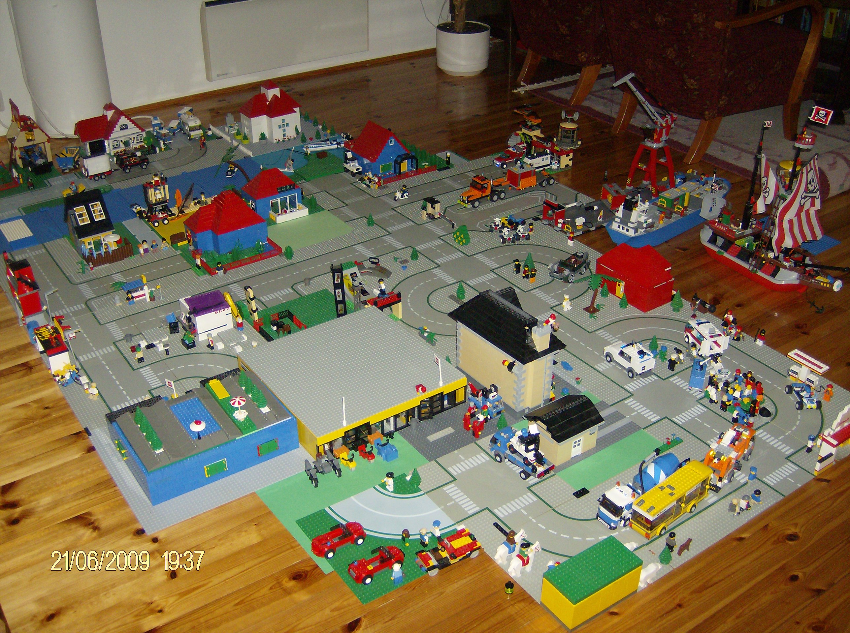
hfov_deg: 51.5
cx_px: 425
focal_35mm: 36
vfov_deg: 39.5
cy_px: 316
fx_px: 882
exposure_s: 1/60
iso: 200
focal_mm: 6
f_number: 2.8
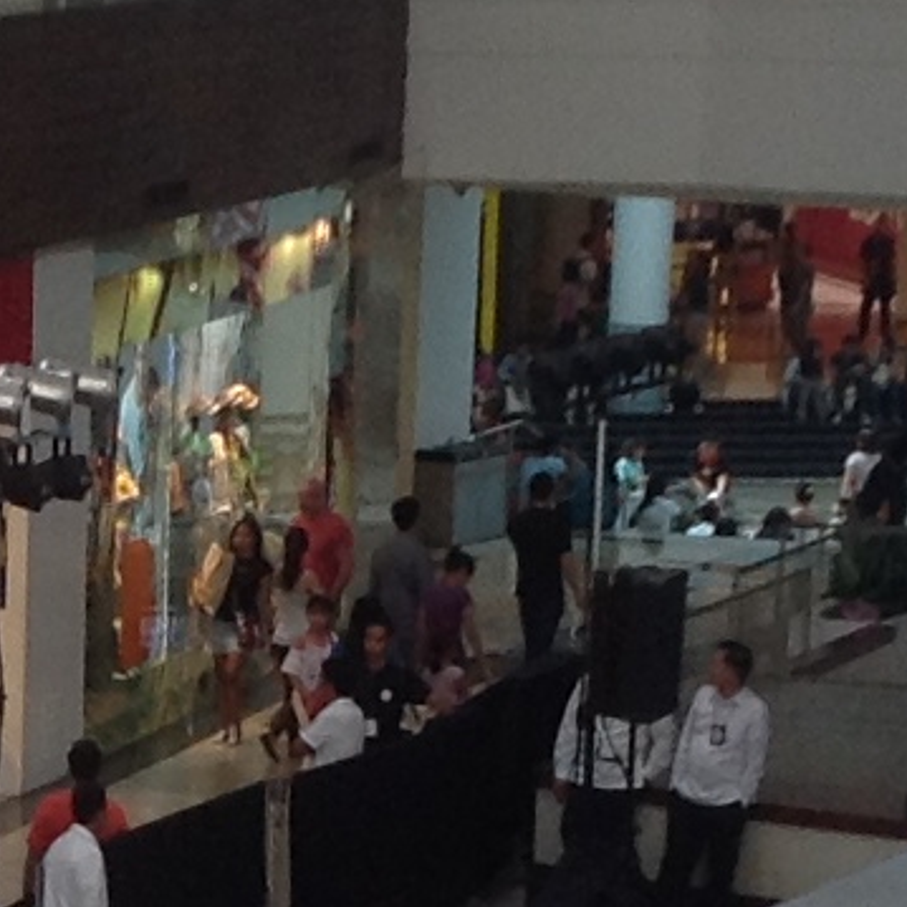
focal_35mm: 223
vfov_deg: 7.7
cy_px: 1294
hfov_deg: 7.7
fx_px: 6611
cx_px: -374
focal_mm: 4.28
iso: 50
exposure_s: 1/40
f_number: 2.4
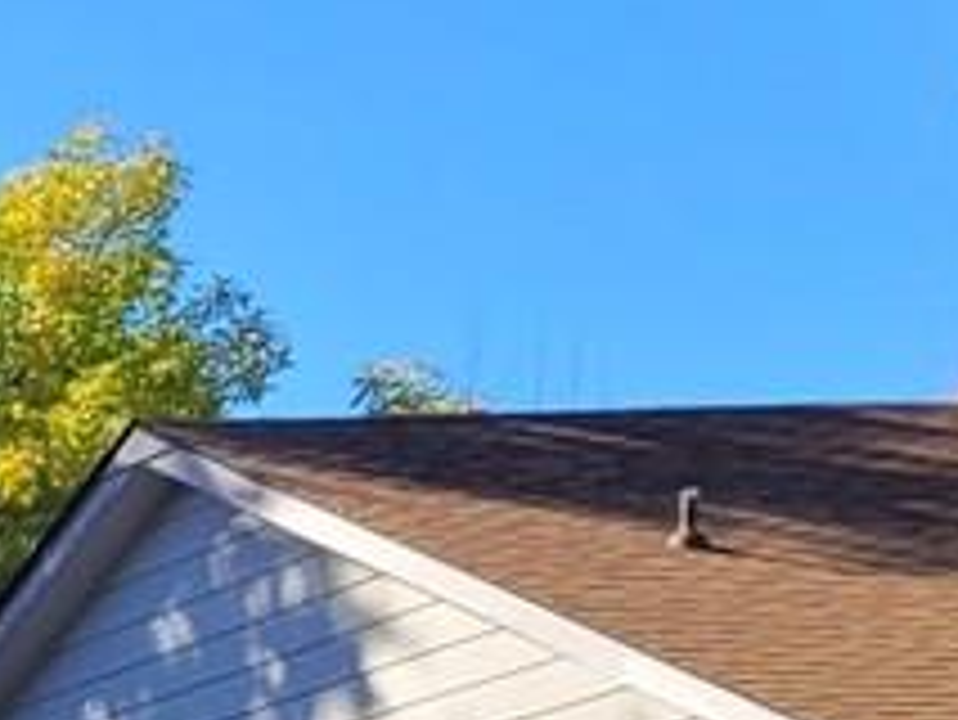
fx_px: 5400
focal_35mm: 195
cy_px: 1818
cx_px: -2253
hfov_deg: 8.1
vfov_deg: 7.1
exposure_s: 1/876
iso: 40
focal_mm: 5.4
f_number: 1.8
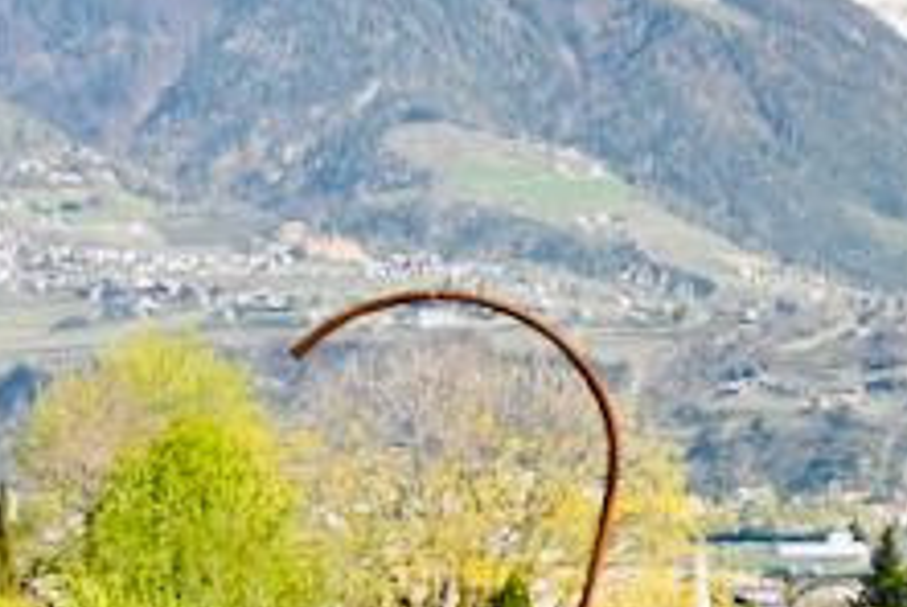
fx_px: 4516
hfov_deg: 11.4
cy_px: 1296
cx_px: 895
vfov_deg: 7.3
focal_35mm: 179
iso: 200
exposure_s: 1/250
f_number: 5.6
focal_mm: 24
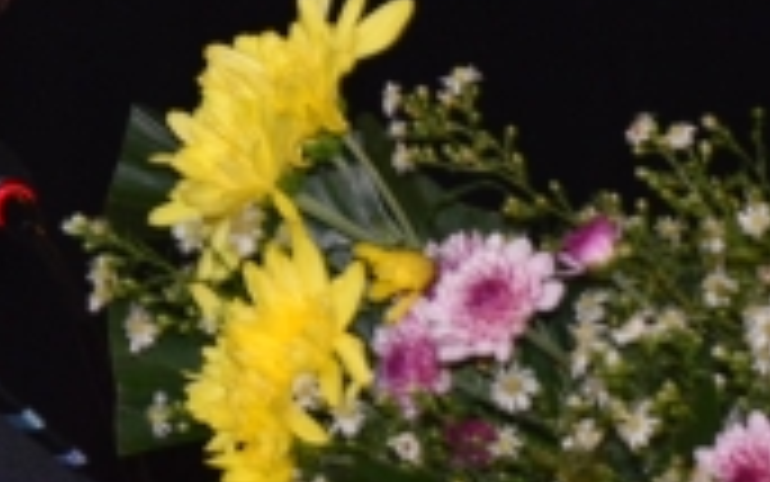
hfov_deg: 3.4
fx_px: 12889
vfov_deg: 2.1
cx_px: 518
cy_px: 200
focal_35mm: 614
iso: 800
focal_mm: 98
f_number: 6.3
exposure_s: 1/60
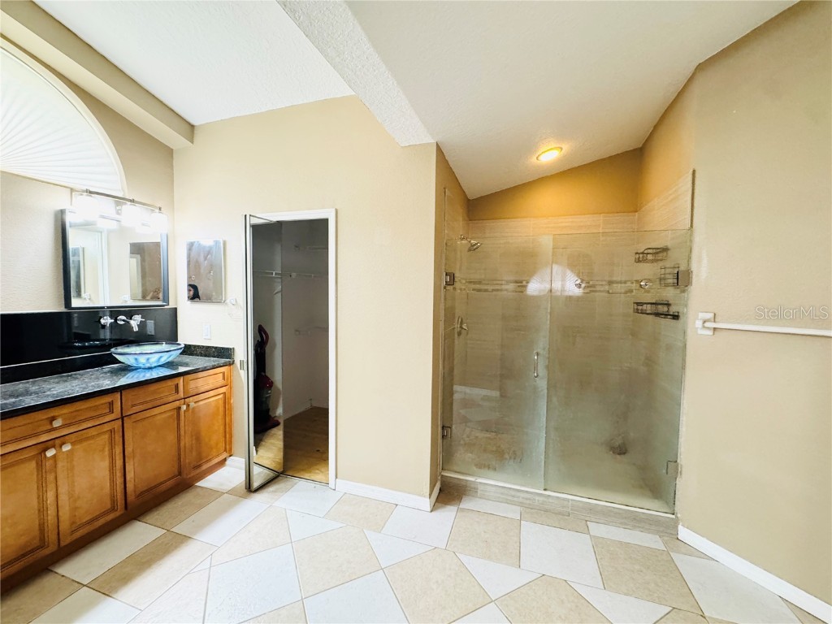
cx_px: 416
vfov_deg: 85.7
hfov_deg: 102.1
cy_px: 312
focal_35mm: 14
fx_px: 336
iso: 400
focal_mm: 2.22
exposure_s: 1/60
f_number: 2.2
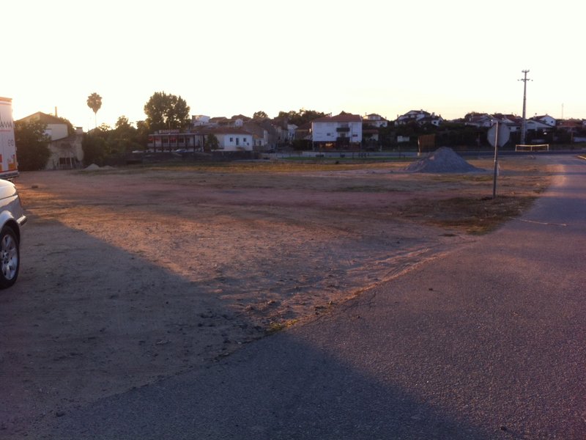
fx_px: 593
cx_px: 293
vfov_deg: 40.7
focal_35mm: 35
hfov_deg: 52.6
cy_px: 220
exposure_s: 1/229
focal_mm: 3.85
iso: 80
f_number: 2.8
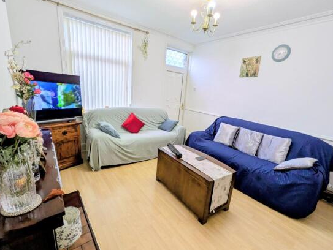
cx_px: 172
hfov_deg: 98.1
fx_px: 144
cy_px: 131
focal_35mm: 15
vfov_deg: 81.7
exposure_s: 1/50
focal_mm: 1.83
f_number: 2.2
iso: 89
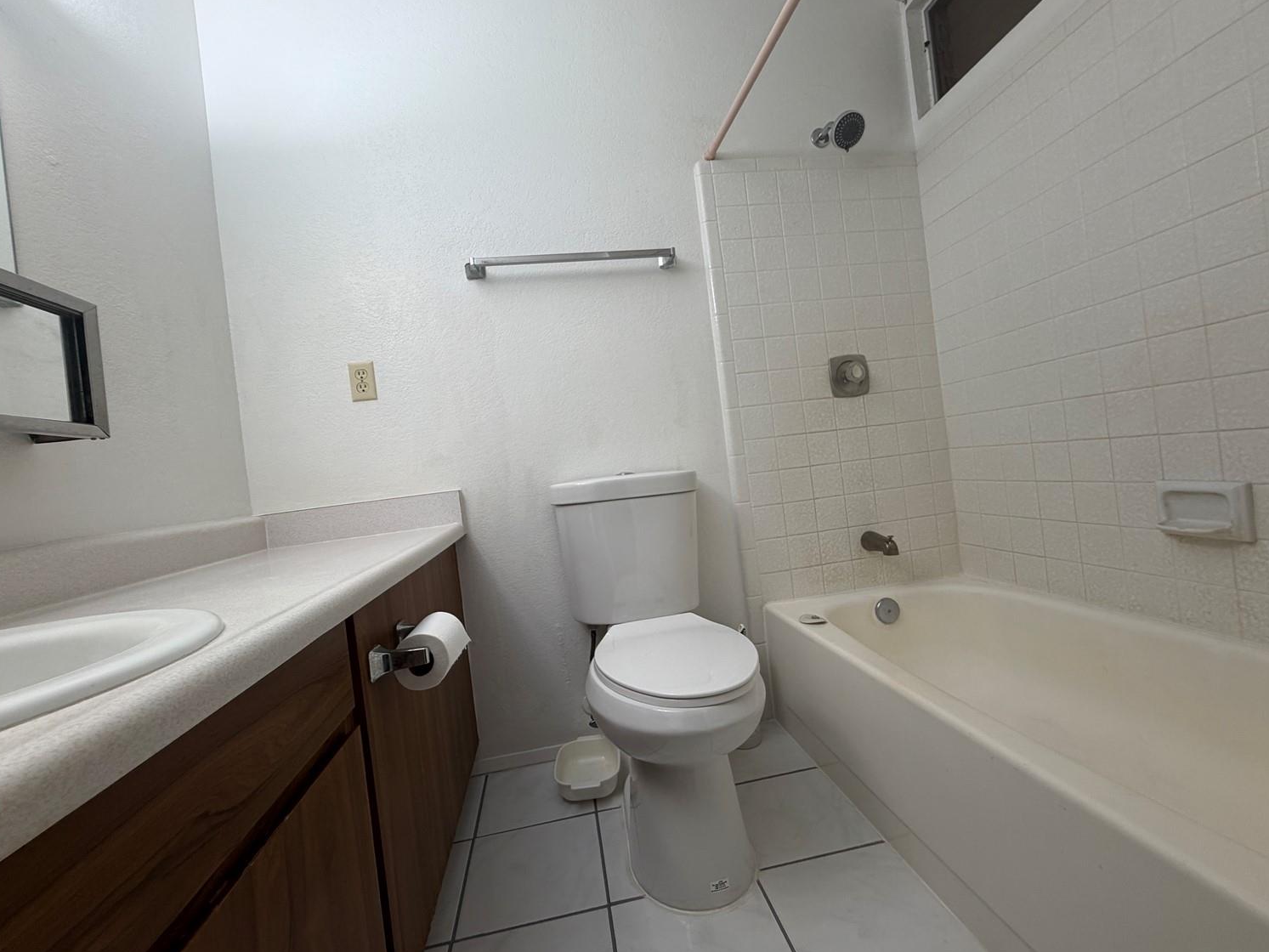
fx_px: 550
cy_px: 466
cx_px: 632
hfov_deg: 98.2
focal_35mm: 15
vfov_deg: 81.7
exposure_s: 1/120
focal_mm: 2.22
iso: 100
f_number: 2.2
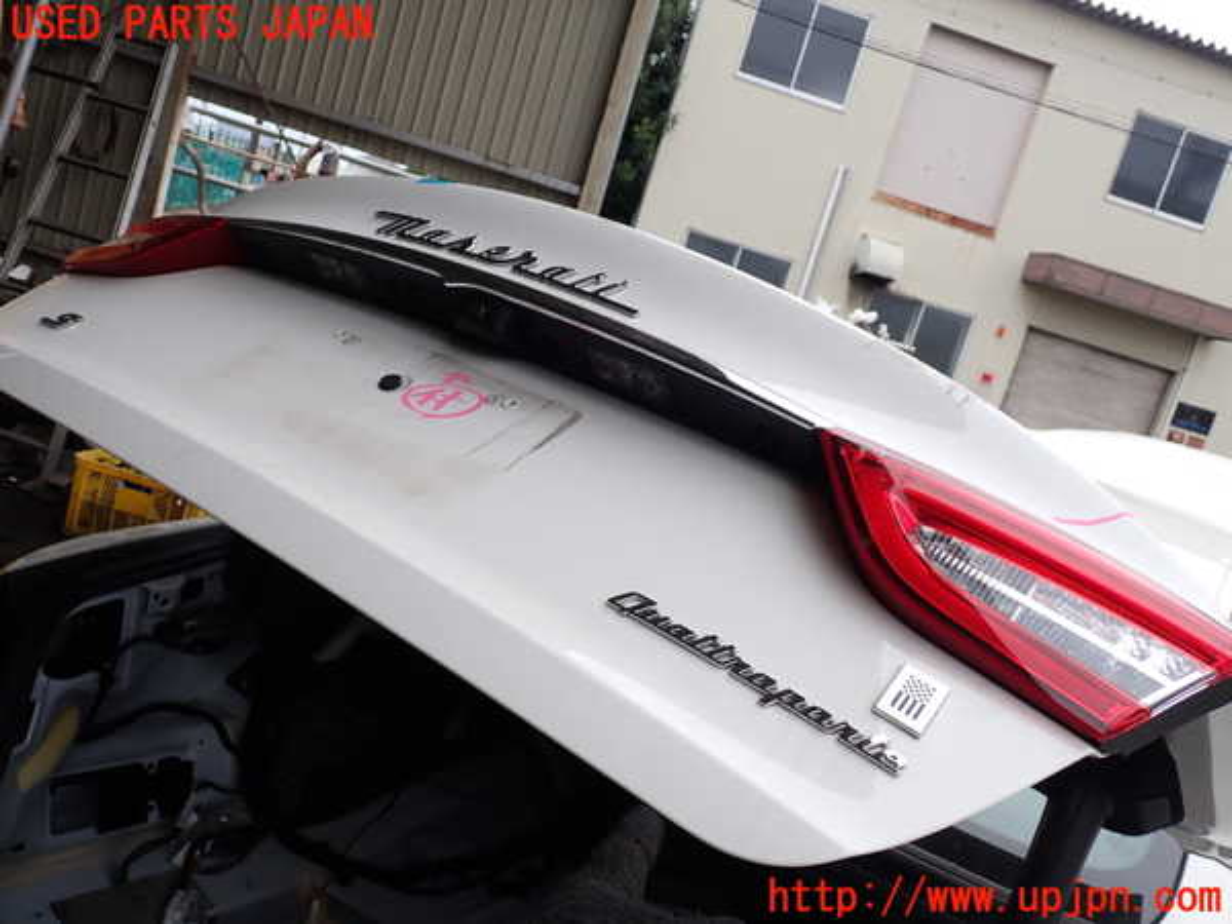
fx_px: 1068
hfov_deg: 60.0
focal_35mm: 30
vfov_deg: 46.8
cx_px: 616
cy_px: 462
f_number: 3.2
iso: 100
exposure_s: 1/400
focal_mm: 5.4
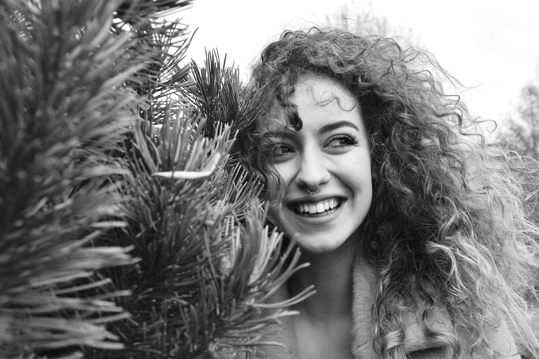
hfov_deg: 41.1
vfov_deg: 28.1
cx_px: 270
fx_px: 719
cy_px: 180
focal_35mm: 48
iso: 140
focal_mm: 32
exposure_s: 1/60
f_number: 9
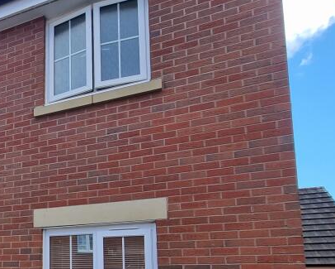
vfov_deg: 41.9
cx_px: -10
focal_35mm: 32
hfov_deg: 45.6
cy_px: 245
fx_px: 317
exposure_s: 1/774
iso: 50
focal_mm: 2.2
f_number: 2.2
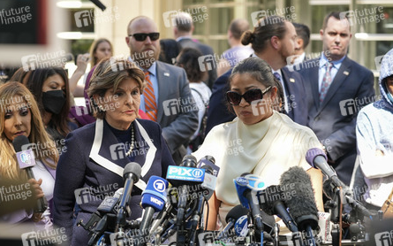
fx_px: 1124
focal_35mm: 105
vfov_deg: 12.5
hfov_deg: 19.8
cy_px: 127
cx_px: 196
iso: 1600
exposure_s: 1/1000
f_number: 5.6
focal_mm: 102
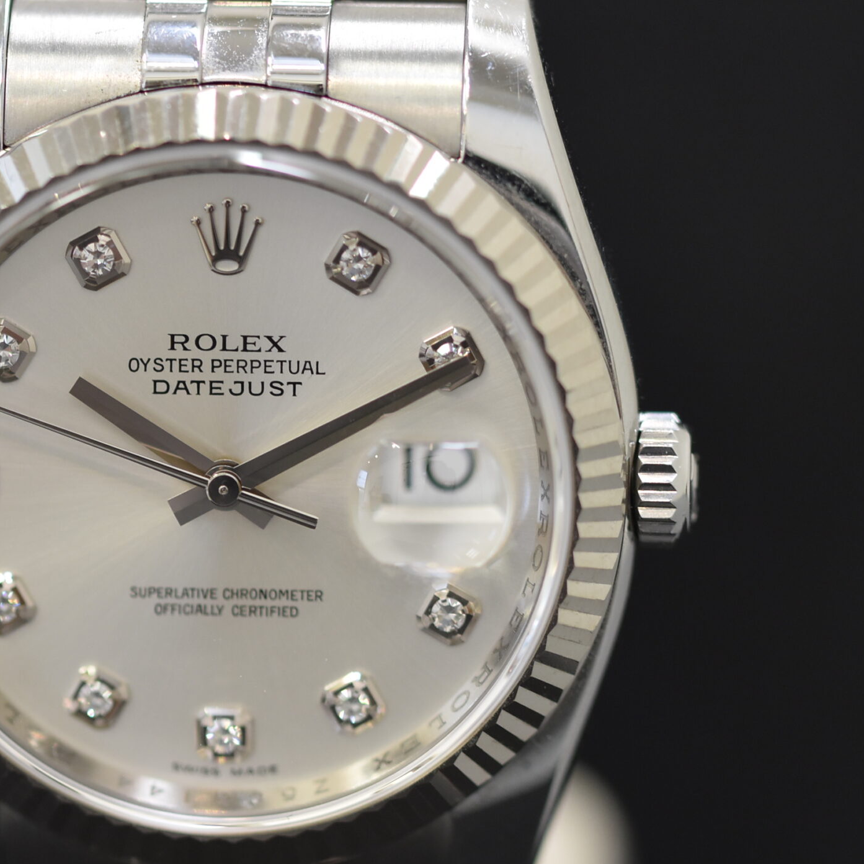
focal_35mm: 211
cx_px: 167
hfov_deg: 8.3
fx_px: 5958
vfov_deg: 8.3
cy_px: 446
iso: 800
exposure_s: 1/125
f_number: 4
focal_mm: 90
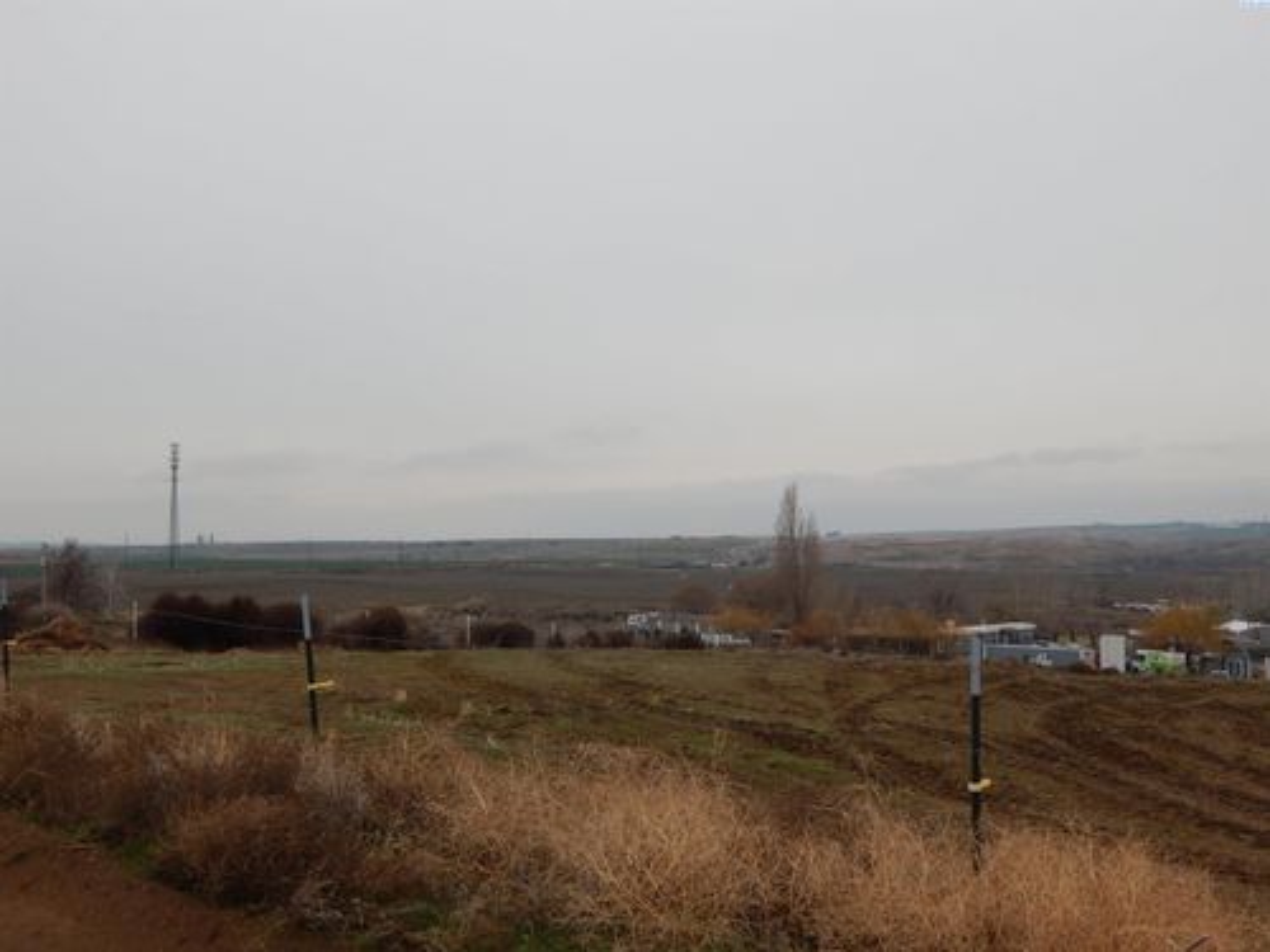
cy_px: 476
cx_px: 635
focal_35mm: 43
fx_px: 1578
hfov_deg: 43.9
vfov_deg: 33.6
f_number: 3.6
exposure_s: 1/100
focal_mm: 7.7
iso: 125
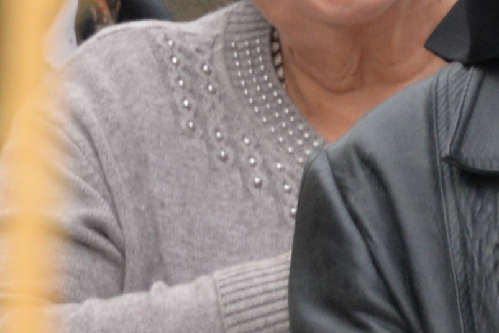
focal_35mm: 1273
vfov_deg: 1.1
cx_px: -915
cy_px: 101
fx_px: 17651
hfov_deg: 1.6
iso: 800
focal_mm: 170
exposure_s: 1/200
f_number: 5.6
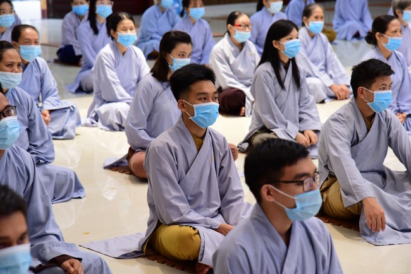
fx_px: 1371
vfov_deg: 11.4
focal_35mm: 120
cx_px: 206
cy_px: 137
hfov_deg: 17.1
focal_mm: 120
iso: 2000
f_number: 5.6
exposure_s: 1/50
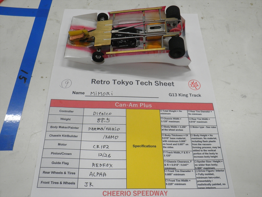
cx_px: 131
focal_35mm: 34
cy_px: 98
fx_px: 257
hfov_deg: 54.0
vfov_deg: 41.8
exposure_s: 1/30
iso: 125
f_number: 3.5
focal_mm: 6.1
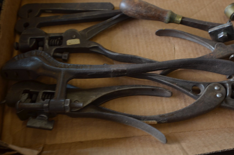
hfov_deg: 53.2
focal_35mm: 36
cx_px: 117
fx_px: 233
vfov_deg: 36.7
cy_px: 78
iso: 400
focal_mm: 24
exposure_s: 1/60
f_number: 4.5
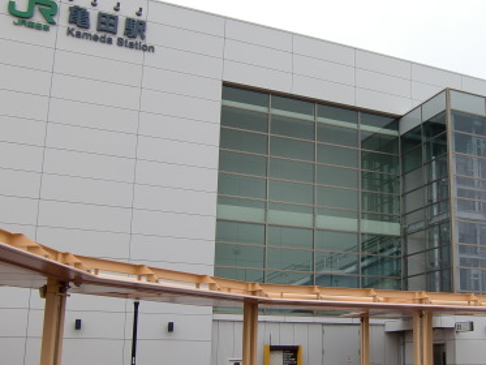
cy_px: 235
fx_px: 674
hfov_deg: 38.4
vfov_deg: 30.1
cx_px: 378
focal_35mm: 48
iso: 64
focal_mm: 4.9
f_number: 7
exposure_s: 1/160
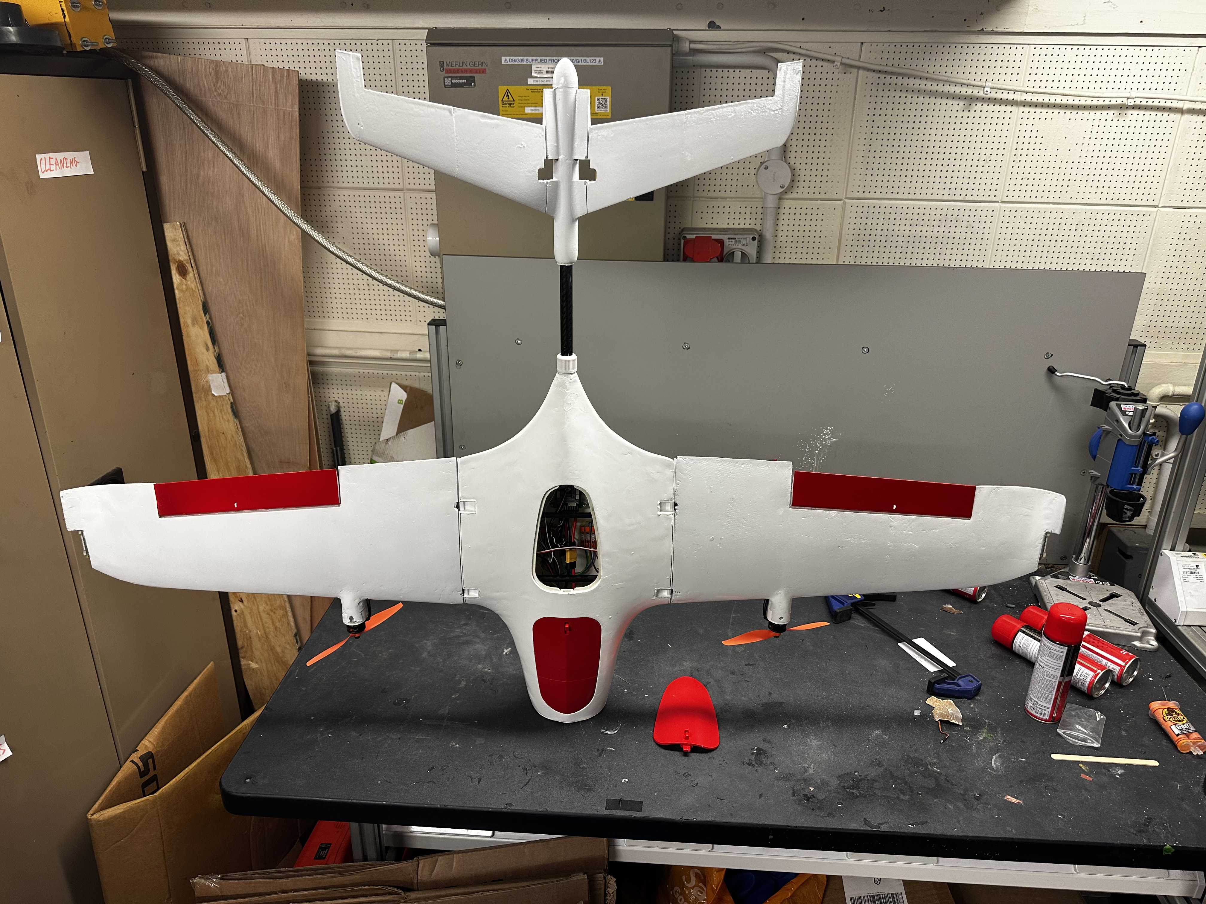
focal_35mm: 24
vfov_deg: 56.8
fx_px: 836
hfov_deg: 71.6
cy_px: 452
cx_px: 603
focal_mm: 6.86
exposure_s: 1/100
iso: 125
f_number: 1.78
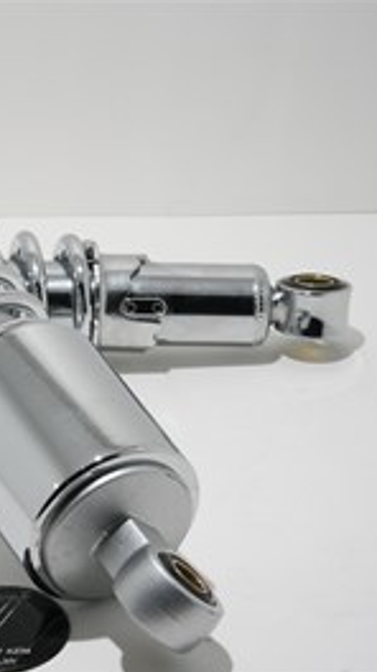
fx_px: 2405
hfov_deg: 8.9
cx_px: -74
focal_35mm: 135
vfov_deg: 15.9
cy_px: 337
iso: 400
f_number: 16
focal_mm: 85
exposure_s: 1/100
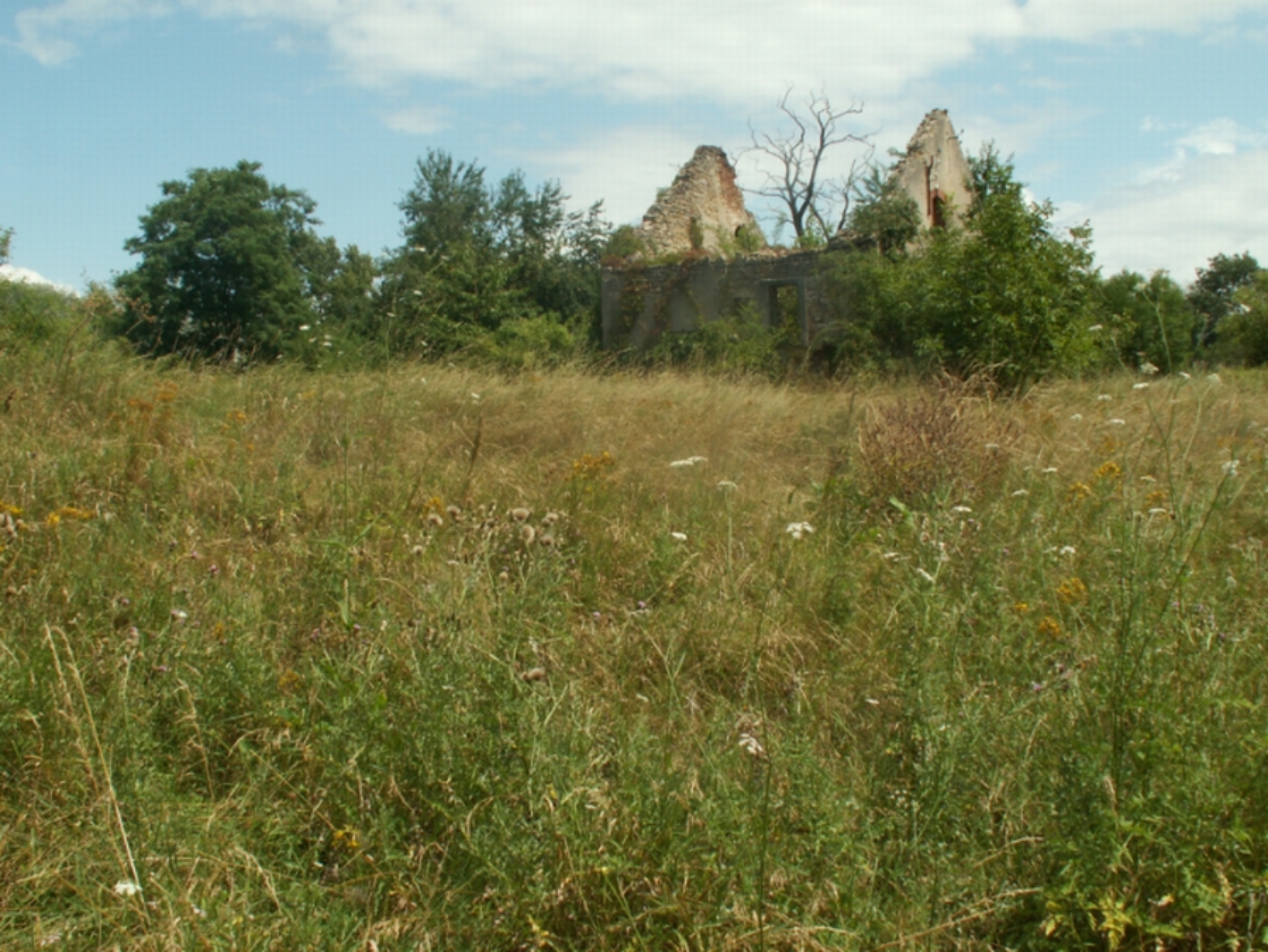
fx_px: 1283
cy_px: 476
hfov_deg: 52.6
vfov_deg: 40.7
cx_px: 634
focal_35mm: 35
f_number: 8
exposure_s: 1/160
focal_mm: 5.86
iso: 50
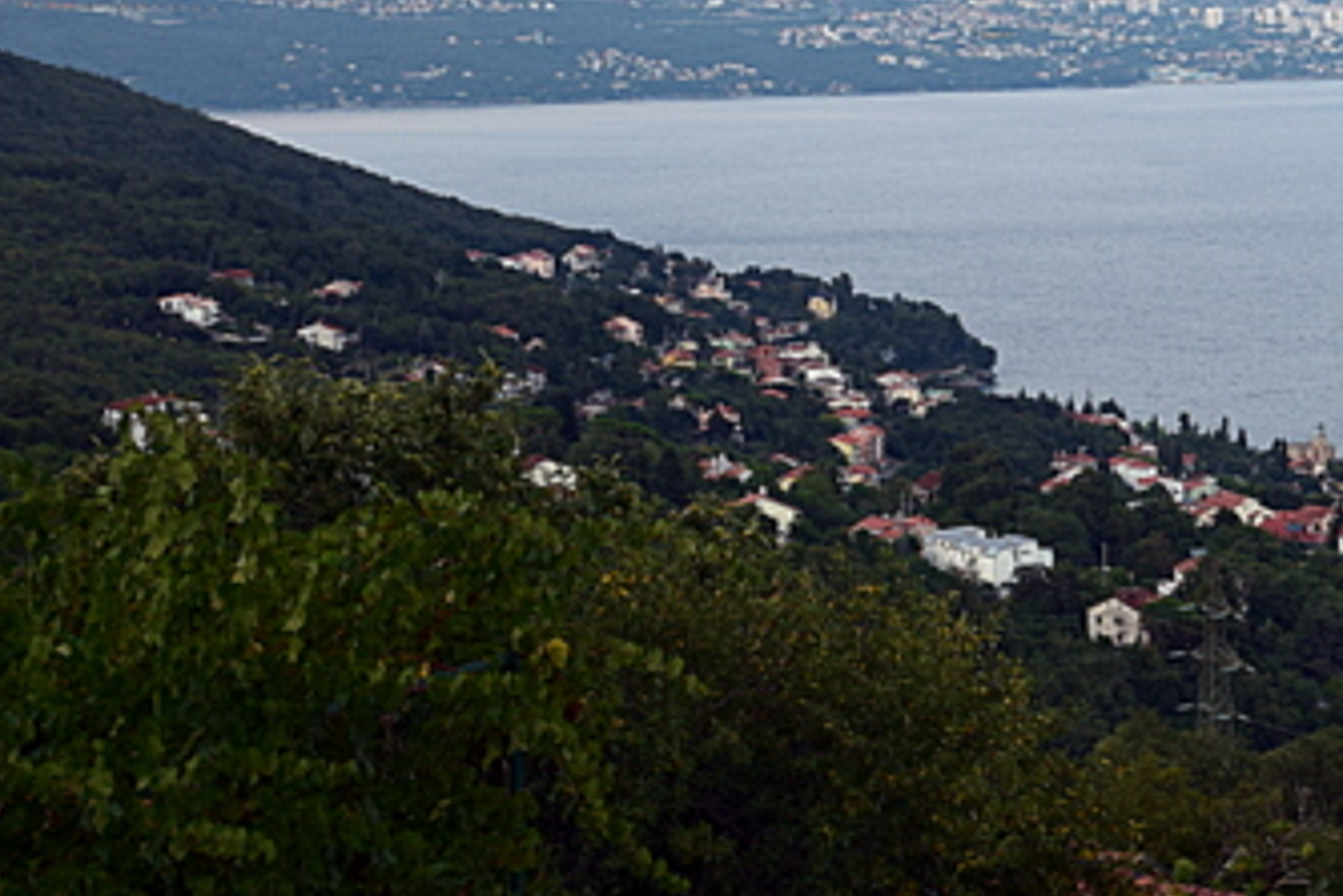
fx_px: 4292
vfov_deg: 11.8
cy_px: 20
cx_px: 1263
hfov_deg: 17.5
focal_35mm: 115
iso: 400
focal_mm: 32
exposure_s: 1/15
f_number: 6.3
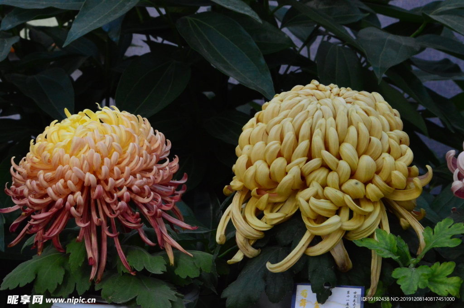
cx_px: 232
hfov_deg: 13.7
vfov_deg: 9.1
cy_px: 154
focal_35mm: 150
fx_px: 1932
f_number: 22
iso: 3600
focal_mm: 100
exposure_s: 1/250
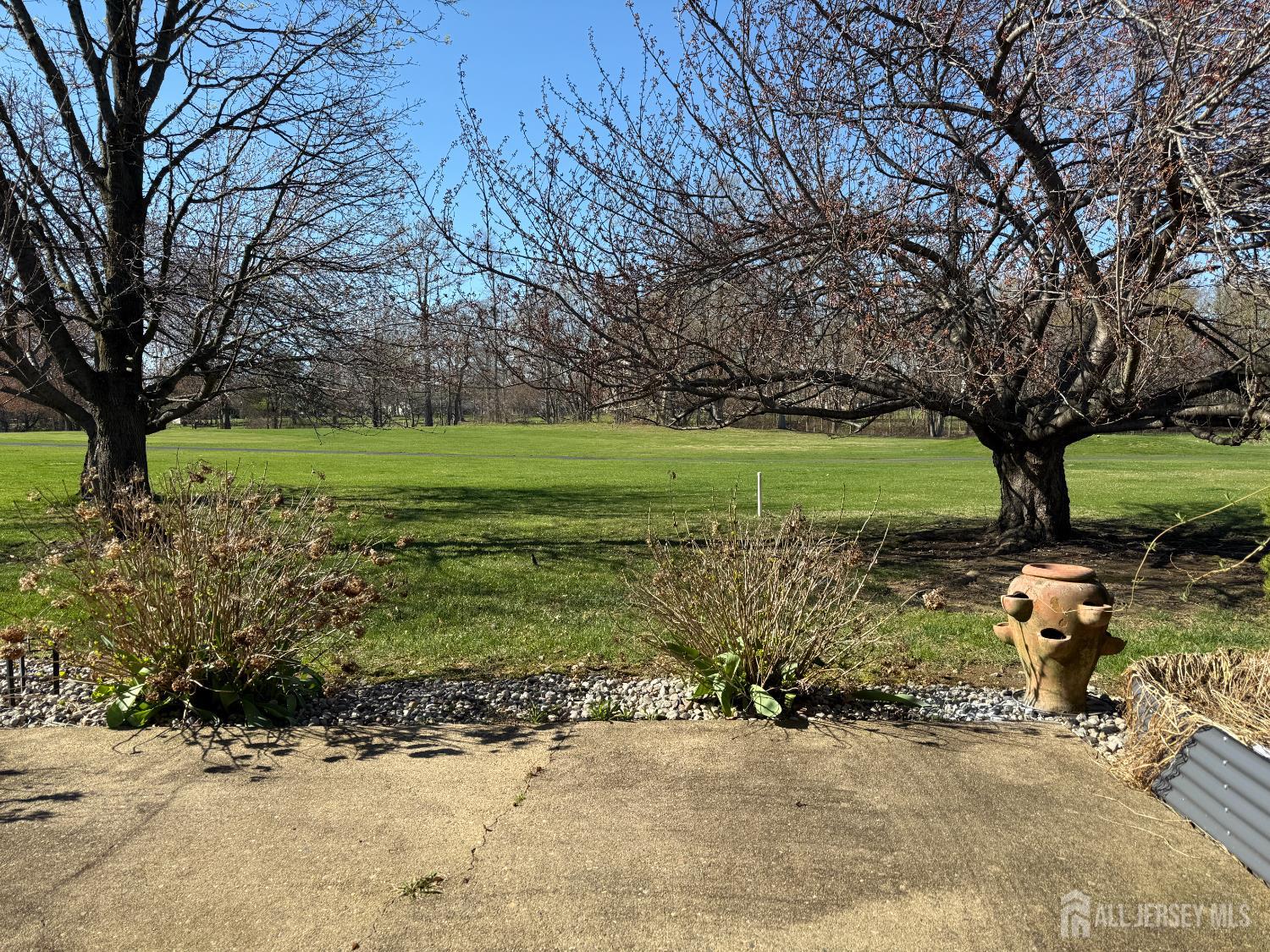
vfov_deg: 56.8
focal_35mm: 24
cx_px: 635
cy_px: 476
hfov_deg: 71.6
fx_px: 881
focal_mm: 6.76
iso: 80
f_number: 1.78
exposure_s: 1/2445
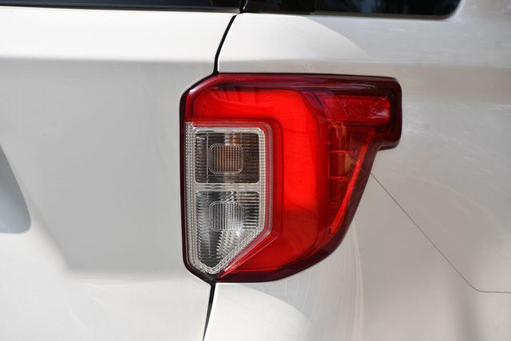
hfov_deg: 8.9
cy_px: 170
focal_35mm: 232
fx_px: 3294
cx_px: 256
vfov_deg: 5.9
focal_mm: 155
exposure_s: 1/500
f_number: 8
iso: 200
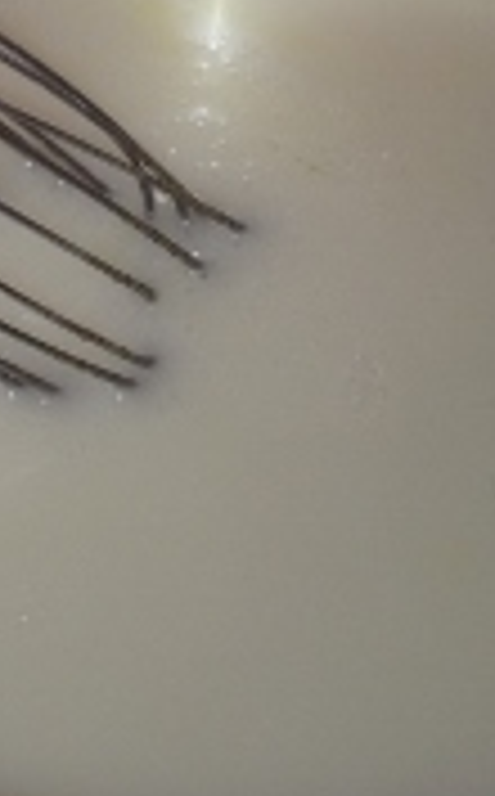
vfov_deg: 21.3
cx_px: 135
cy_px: 54
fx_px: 2059
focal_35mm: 95
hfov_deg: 13.7
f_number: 2.4
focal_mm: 4.12
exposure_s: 1/142
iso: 50
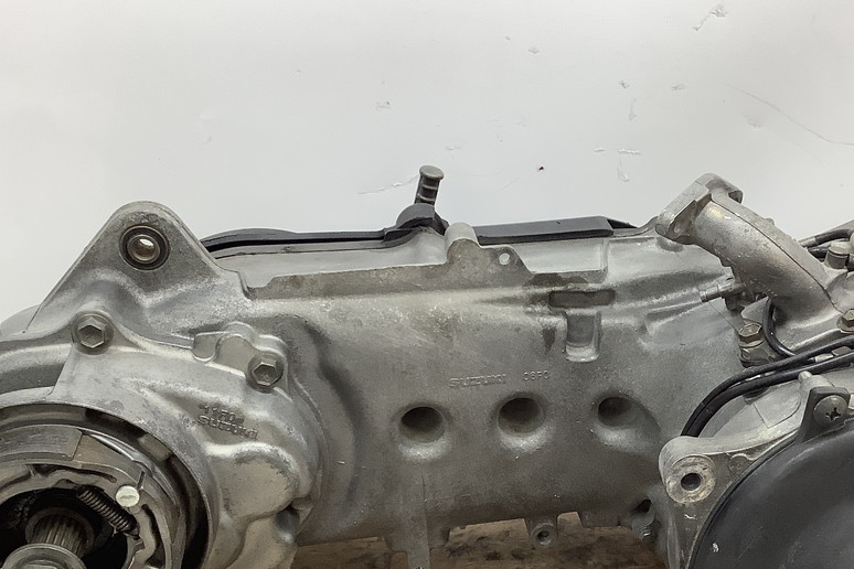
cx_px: 538
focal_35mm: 50
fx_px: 1186
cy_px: 426
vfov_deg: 26.6
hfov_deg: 39.3
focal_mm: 3.3
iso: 80
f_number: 2.4
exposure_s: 1/120
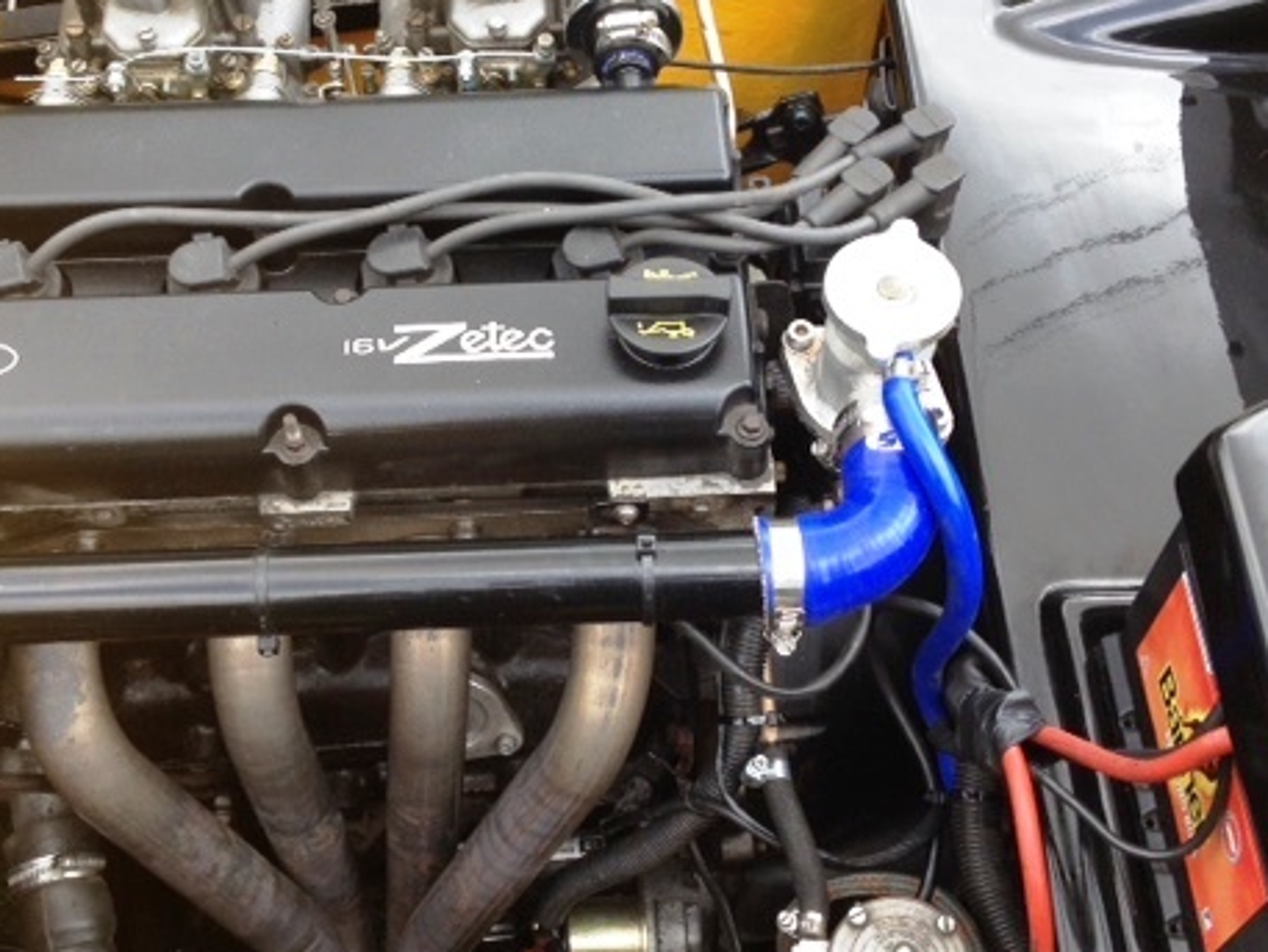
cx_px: 605
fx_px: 1795
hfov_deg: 38.9
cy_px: 461
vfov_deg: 29.7
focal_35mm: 49
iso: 50
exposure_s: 1/224
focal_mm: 4.28
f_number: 2.4
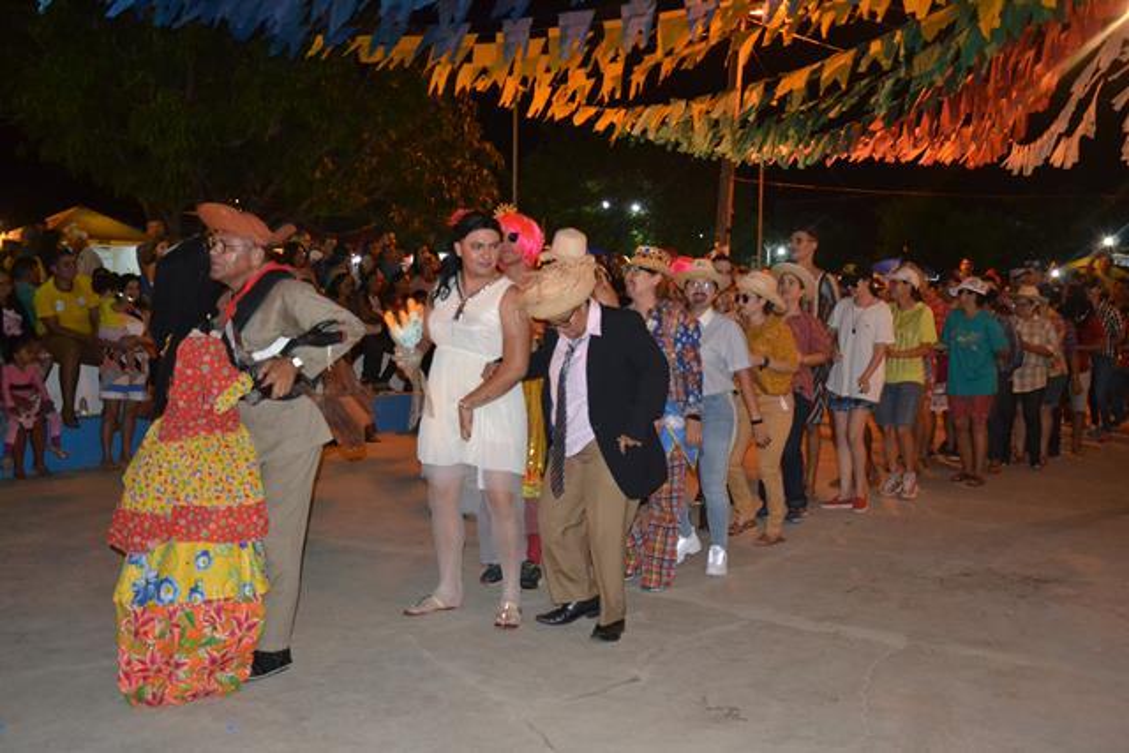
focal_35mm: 38
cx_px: 564
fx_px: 1176
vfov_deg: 35.5
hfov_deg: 51.3
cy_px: 376
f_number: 4
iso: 3200
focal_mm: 25
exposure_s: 1/60
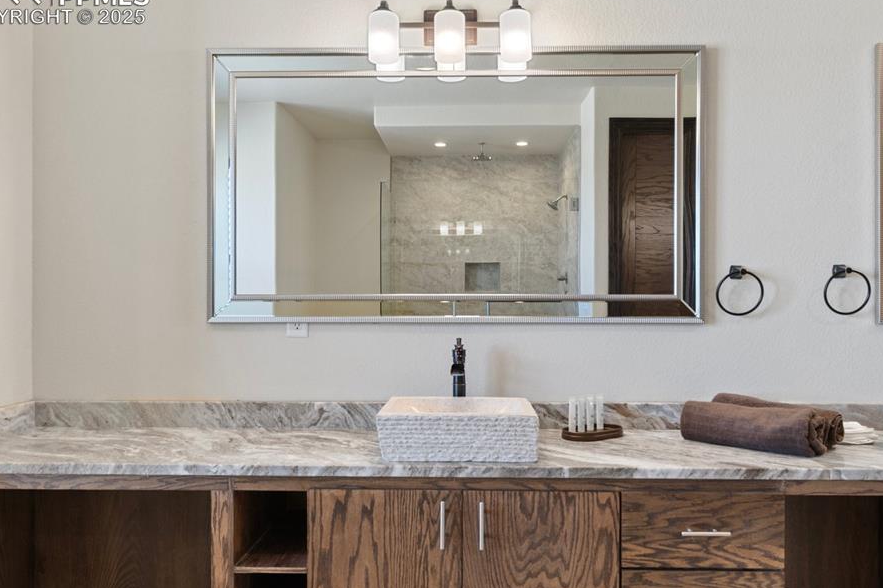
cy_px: 310
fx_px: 711
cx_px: 461
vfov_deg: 44.9
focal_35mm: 29
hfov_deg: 63.6
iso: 200
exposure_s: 1/1.67
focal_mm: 25
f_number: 9
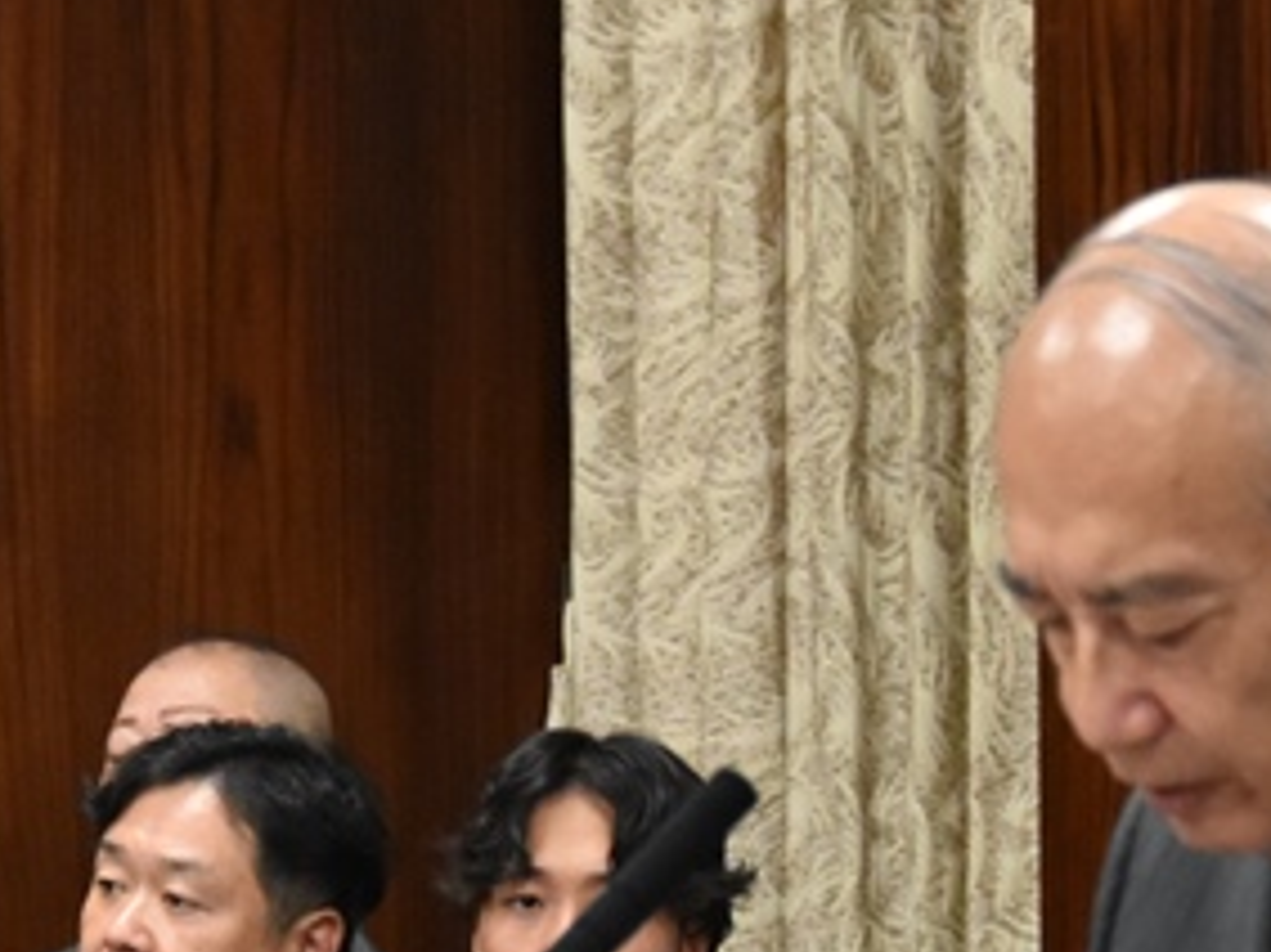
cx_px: -175
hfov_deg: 5.4
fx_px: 13396
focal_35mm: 365
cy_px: 977
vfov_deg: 4.1
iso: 2500
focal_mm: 70
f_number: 6.3
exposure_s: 1/160
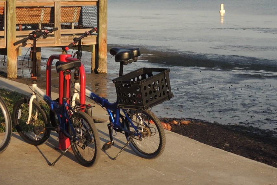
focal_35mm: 97
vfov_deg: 13.9
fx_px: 746
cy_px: 3
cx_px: 171
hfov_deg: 21.0
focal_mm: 9
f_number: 3.7
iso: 100
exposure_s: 1/400
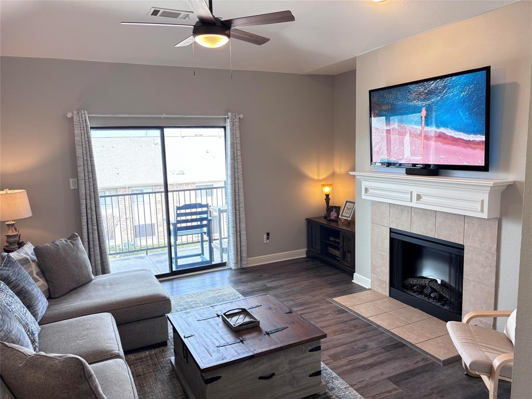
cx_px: 266
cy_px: 200
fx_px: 400
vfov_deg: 53.1
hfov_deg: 67.3
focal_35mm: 26
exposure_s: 1/60
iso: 100
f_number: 1.6
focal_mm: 5.96
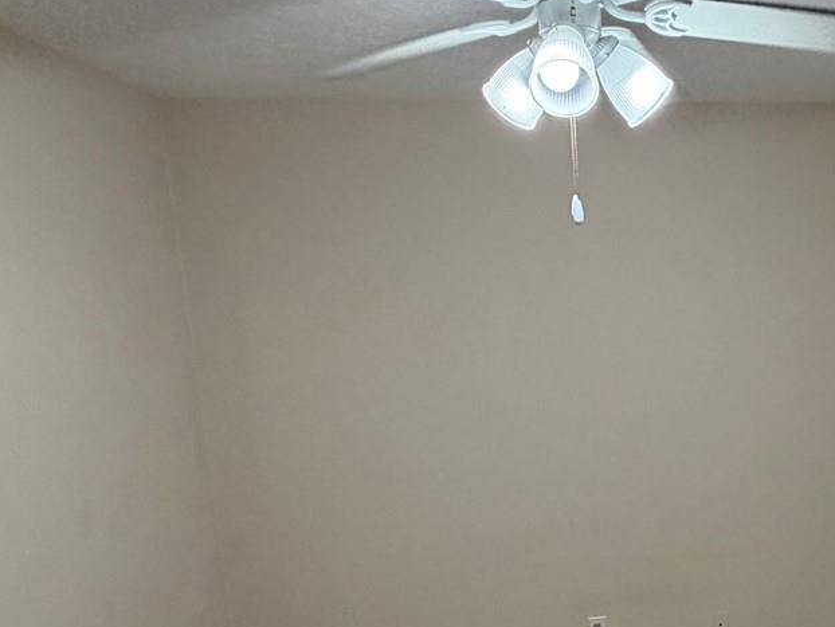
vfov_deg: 38.9
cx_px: 707
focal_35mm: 36
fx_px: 869
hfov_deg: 47.5
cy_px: 454
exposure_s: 1/120
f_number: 2.2
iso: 250
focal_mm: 2.22
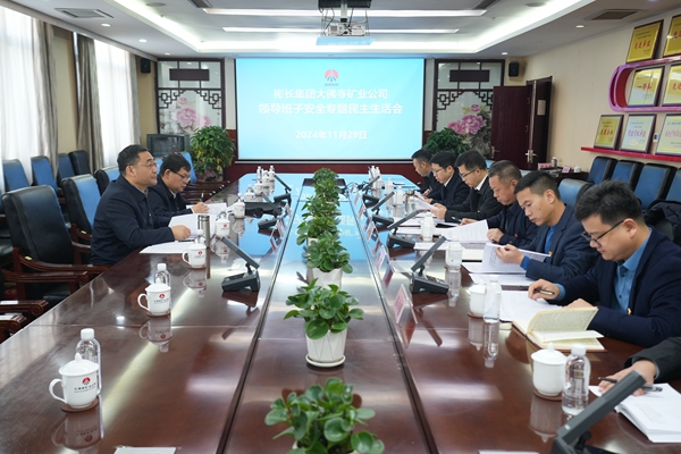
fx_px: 662
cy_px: 227
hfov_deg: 54.4
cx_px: 340
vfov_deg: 37.9
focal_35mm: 35
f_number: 3.5
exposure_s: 1/100
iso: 1600
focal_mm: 35
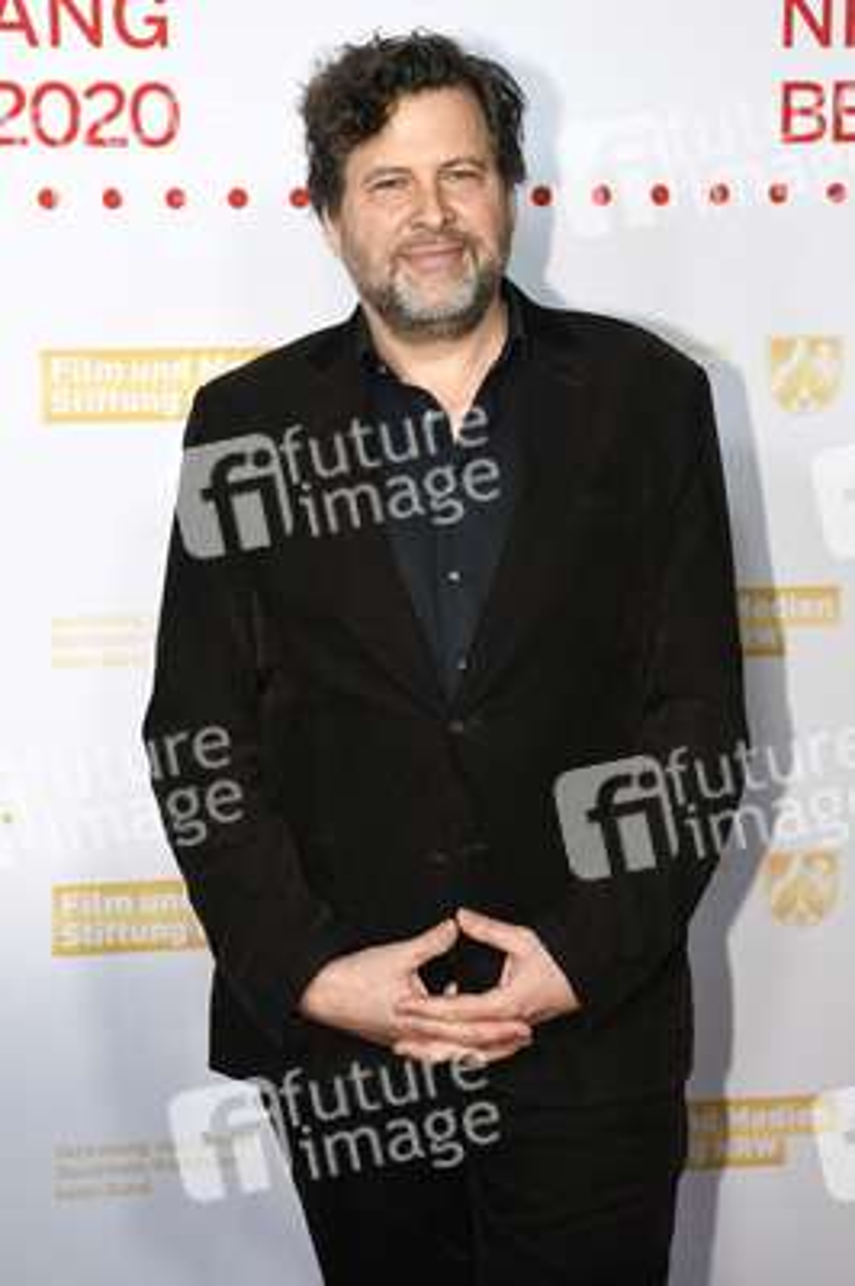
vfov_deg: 28.9
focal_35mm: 70
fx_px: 2498
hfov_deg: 19.4
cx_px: 428
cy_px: 643
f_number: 4.5
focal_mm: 70
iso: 800
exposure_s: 1/400
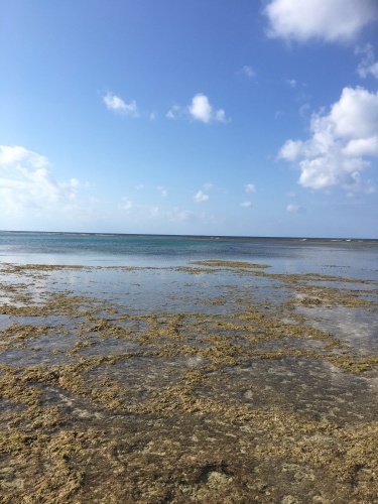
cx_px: 189
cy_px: 252
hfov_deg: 48.2
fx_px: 422
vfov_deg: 61.7
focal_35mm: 29
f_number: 2.2
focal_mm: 4.15
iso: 25
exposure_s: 1/2262
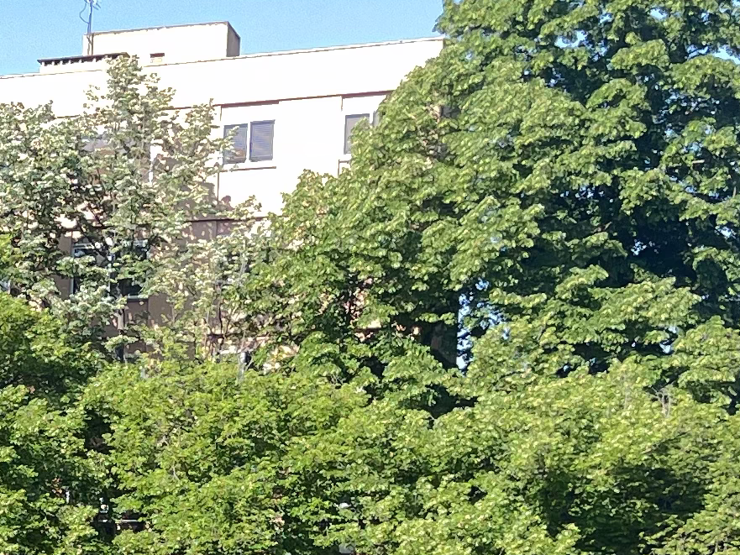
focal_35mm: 119
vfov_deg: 12.0
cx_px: -605
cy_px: 788
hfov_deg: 14.5
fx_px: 2544
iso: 50
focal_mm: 5.1
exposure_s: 1/657
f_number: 1.6
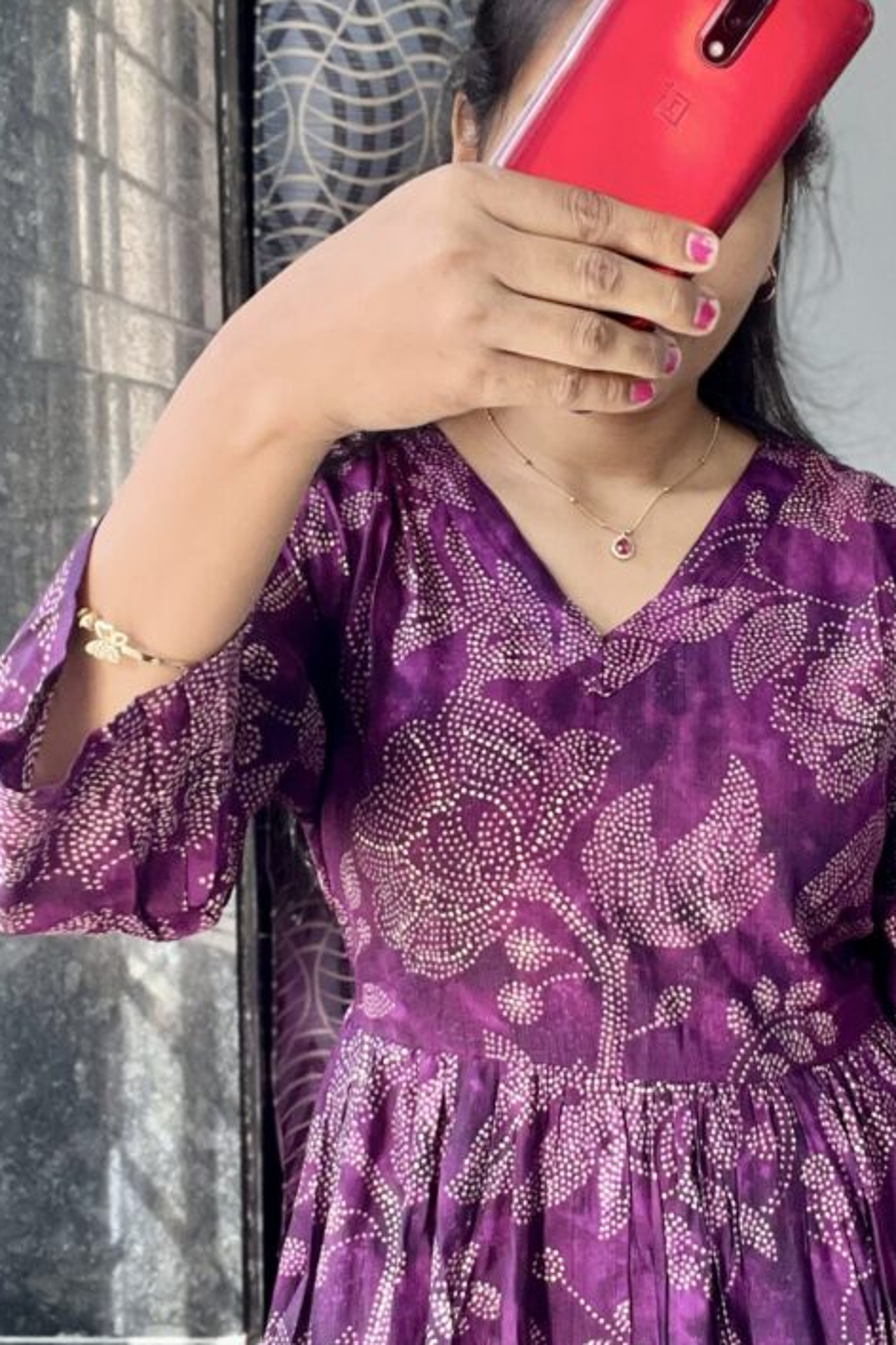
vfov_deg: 41.9
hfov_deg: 28.5
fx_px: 1755
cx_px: 568
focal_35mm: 47
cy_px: 738
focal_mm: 2.71
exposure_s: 1/50
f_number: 2.2
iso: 160
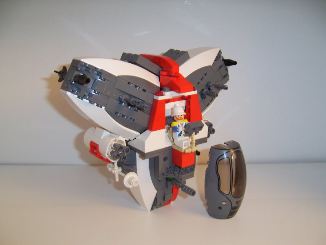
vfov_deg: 37.7
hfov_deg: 49.0
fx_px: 358
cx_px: 163
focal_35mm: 38
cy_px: 122
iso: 100
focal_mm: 7.8
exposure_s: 1/30
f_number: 2.8
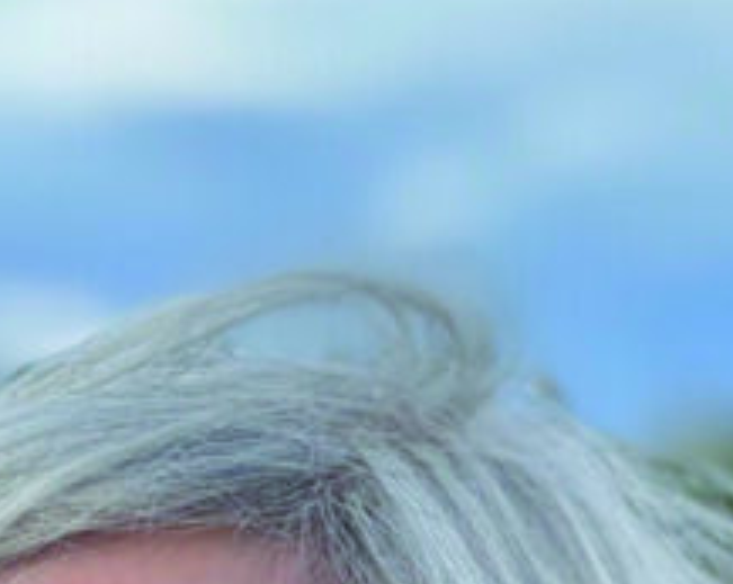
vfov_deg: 5.2
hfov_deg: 6.5
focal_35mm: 295
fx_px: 6391
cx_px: -10
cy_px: 911
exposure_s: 1/223
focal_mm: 7.5
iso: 20
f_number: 2.2
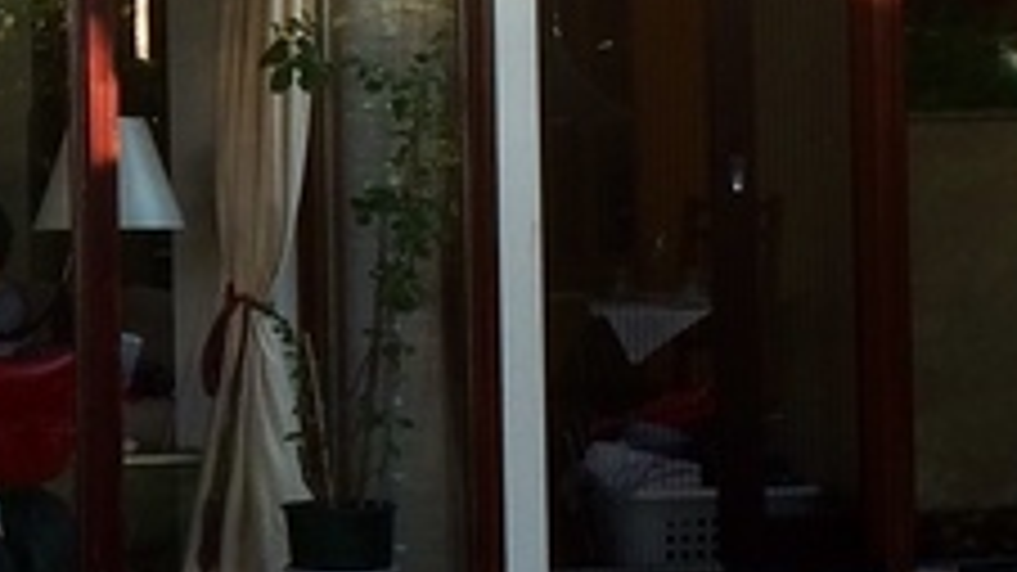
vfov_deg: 8.5
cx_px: -284
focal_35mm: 143
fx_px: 3855
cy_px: 113
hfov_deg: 14.4
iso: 32
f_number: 2.2
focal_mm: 4.15
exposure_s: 1/193
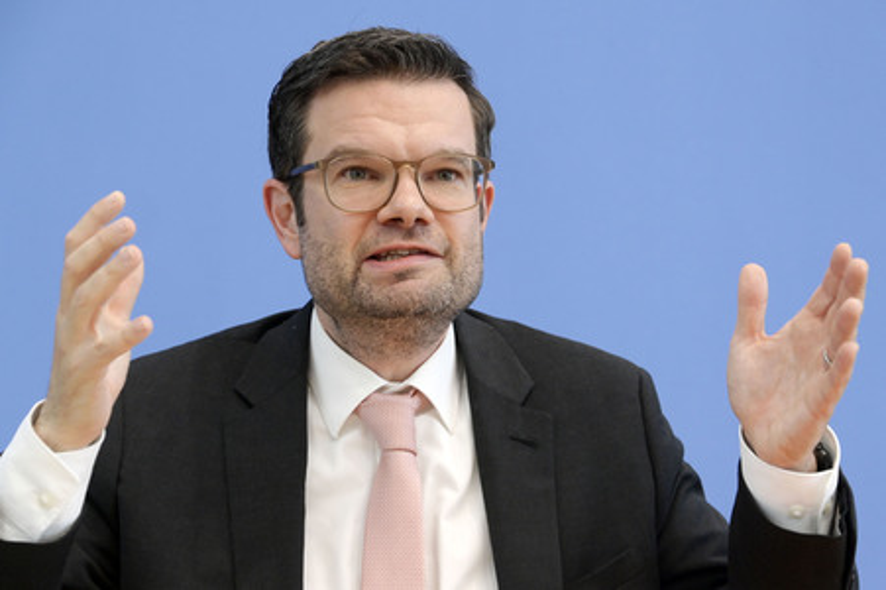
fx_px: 2582
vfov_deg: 13.0
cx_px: 443
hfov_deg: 19.5
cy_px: 295
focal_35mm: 105
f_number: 6.3
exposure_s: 1/640
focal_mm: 105
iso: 4000
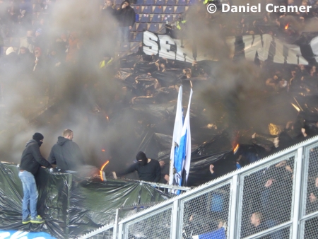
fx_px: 901
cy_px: 120
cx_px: 159
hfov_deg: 20.0
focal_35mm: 98
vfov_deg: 15.1
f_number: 5
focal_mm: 17.5
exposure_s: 1/5
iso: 800
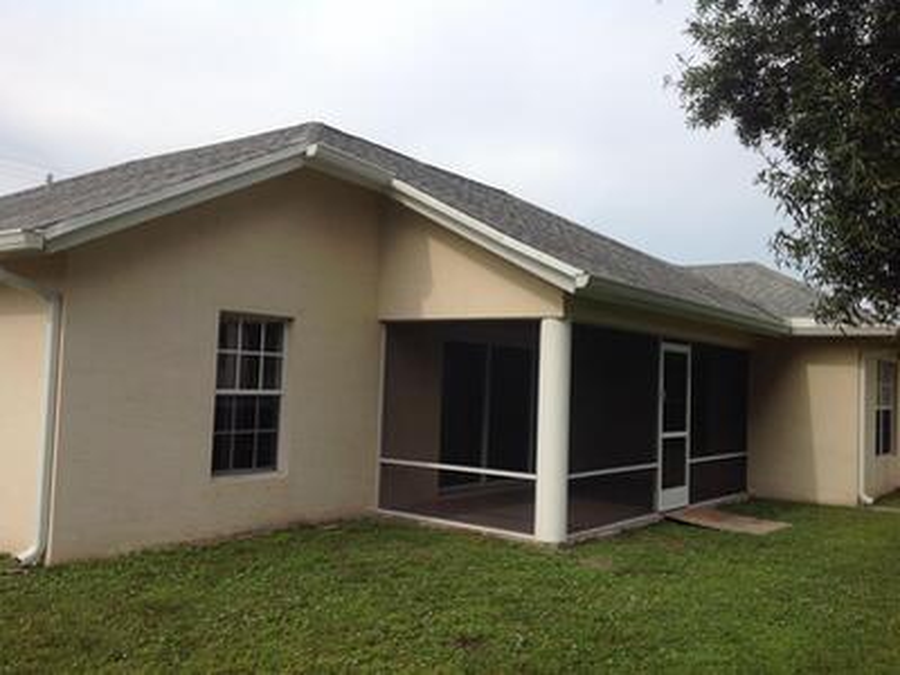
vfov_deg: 40.7
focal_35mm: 35
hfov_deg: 52.6
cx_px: 450
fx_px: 910
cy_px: 338
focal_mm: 4.28
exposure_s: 1/1439
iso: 50
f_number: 2.4
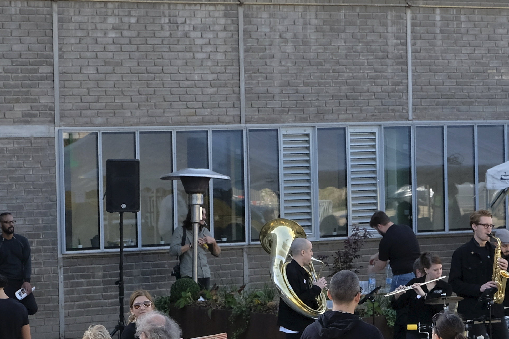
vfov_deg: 6.2
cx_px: 348
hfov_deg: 9.3
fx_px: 3111
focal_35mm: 220
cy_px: 293
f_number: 6.4
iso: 640
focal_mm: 47
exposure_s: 1/250
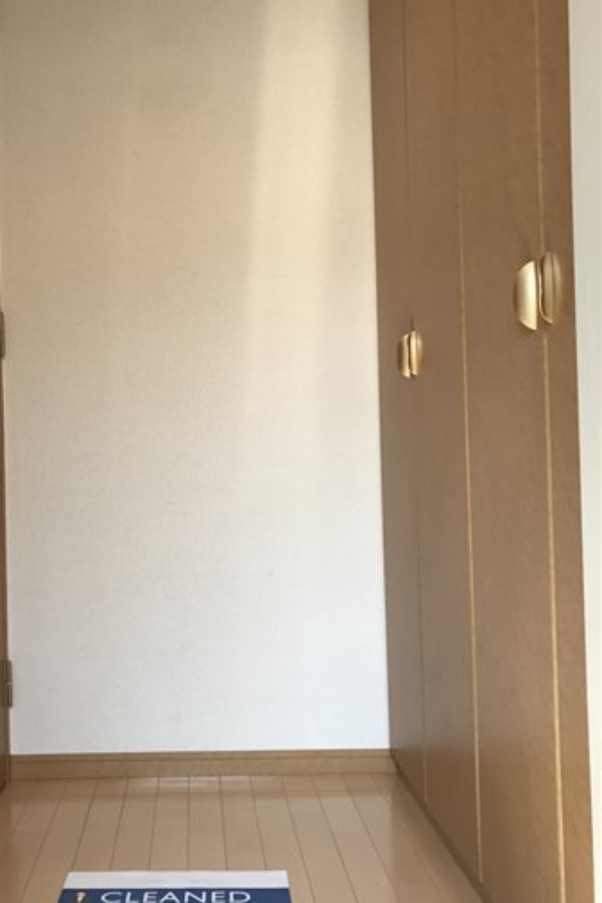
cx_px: 174
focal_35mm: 37
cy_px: 455
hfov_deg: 35.4
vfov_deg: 51.9
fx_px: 928
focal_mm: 3.99
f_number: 1.8
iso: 20
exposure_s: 1/225
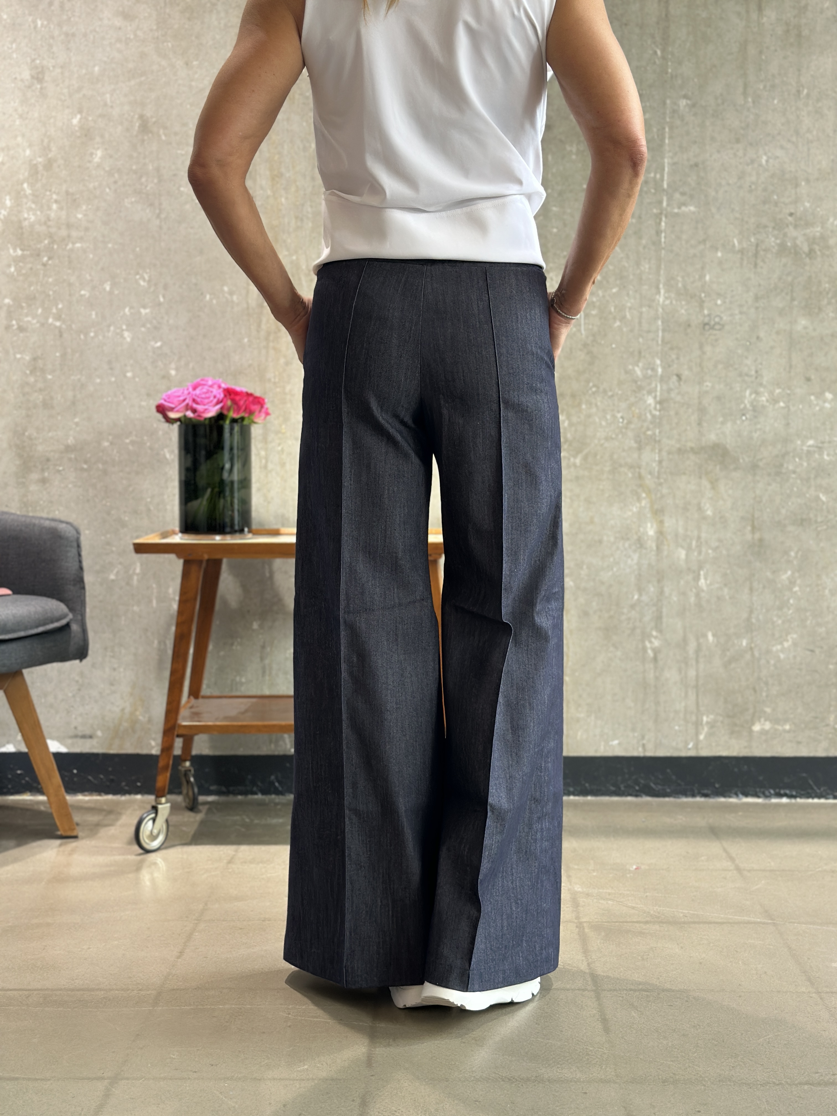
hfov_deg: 30.3
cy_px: 558
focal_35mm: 48
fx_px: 1547
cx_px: 418
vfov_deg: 39.7
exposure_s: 1/122
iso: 125
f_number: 1.78
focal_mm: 6.86
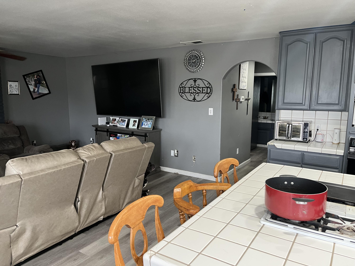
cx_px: 178
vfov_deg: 53.1
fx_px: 267
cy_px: 133
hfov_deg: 67.3
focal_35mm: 26
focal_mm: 5.1
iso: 200
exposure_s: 1/60
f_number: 1.6
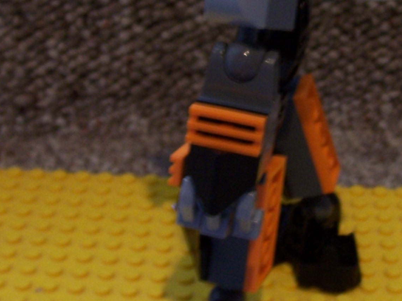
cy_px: 25
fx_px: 1103
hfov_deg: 20.6
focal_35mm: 95
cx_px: 248
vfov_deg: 15.4
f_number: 3
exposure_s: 1/8
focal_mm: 7
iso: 160
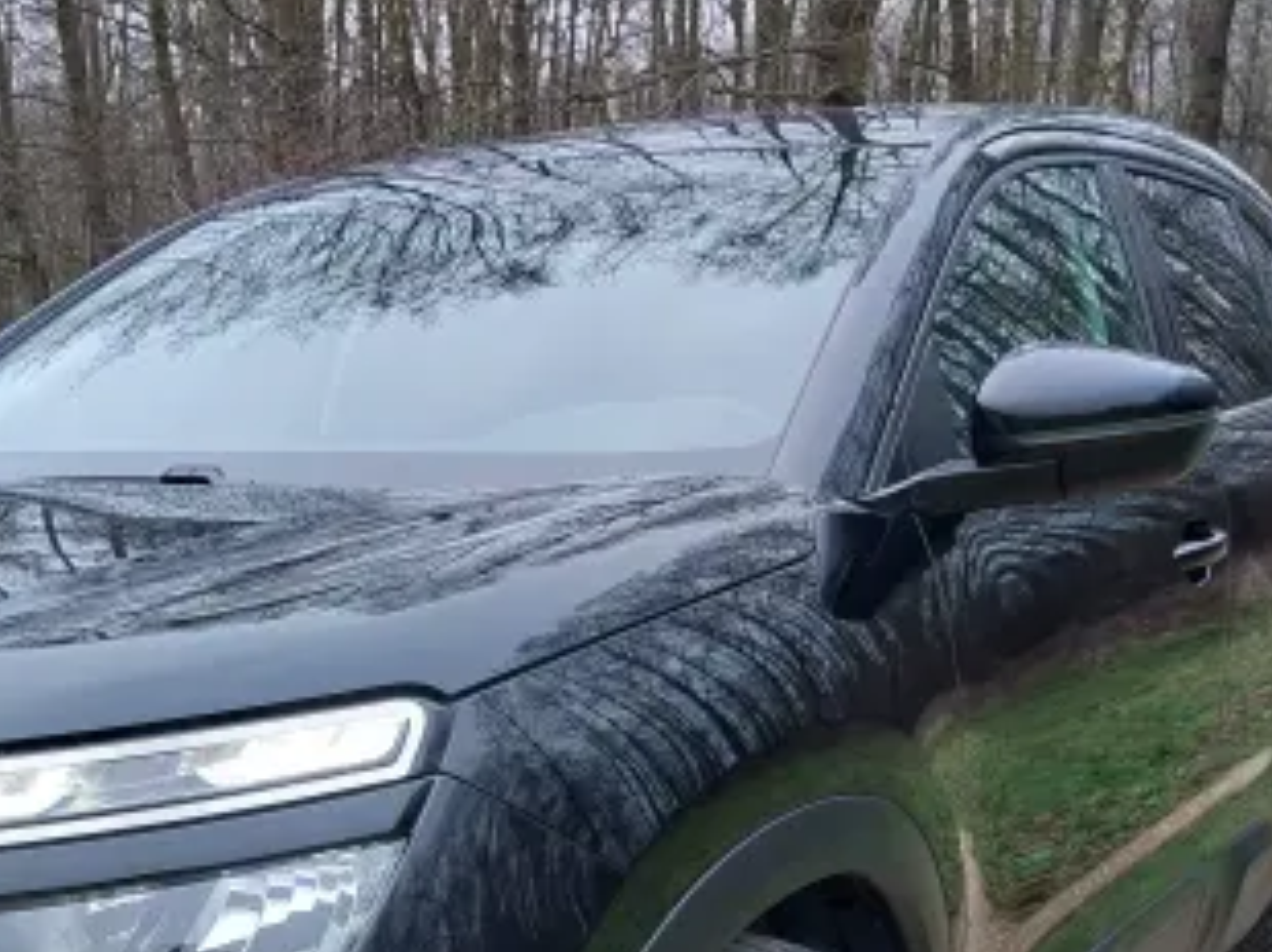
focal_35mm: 62
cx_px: 295
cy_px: 944
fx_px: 2276
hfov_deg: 30.6
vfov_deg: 22.7
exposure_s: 1/50
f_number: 1.8
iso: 32
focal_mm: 4.6
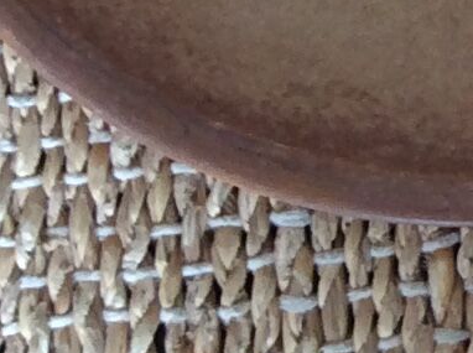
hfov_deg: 8.2
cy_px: -576
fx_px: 2960
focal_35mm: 217
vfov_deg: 6.4
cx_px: 1226
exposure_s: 1/25
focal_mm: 3.3
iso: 40
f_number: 2.4
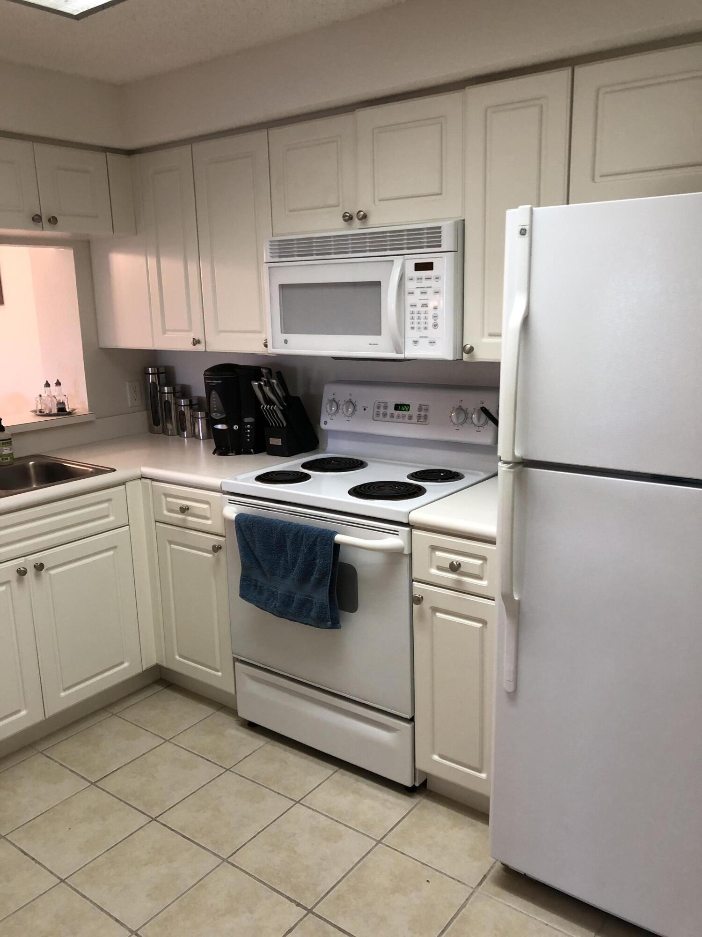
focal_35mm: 28
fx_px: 757
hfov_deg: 49.7
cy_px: 468
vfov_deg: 63.4
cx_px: 351
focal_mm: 4
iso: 40
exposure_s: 1/15
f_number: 1.8
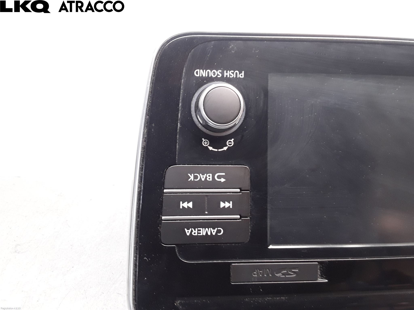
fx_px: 335
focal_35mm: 28
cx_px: 207
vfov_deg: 49.7
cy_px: 155
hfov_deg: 63.4
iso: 100
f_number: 1.9
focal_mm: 2.91
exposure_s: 1/25
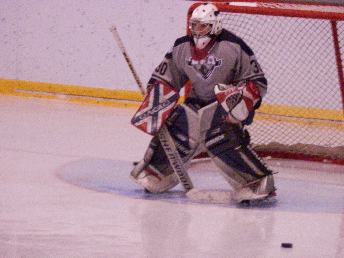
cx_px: 172
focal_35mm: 401
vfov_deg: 3.7
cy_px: 129
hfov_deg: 4.9
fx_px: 3985
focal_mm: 71.6
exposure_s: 1/80
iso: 1600
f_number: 6.9
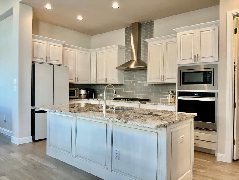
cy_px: 90
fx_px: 186
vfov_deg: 51.4
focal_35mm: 27
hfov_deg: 65.3
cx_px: 120
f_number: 1.8
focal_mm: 3
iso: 64
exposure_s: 1/60
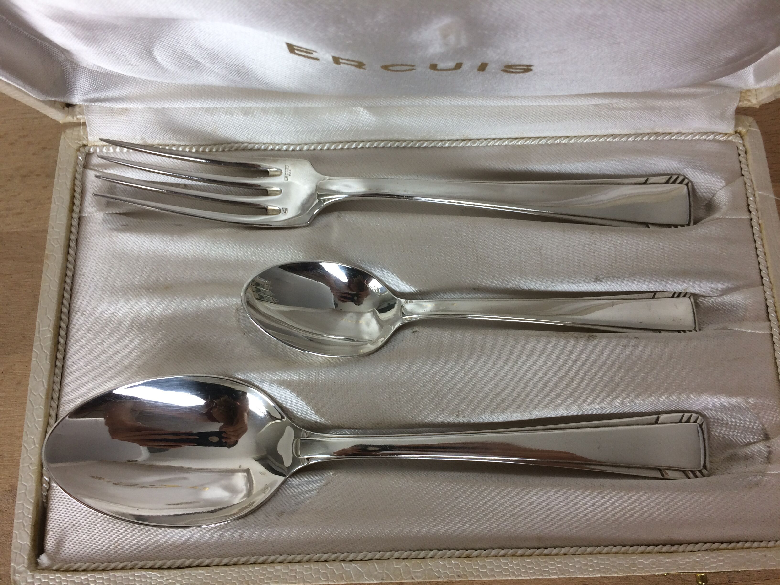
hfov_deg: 61.7
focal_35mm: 29
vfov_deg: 48.2
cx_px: 390
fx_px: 653
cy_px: 292
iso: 40
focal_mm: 4.15
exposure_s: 1/50
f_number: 2.2
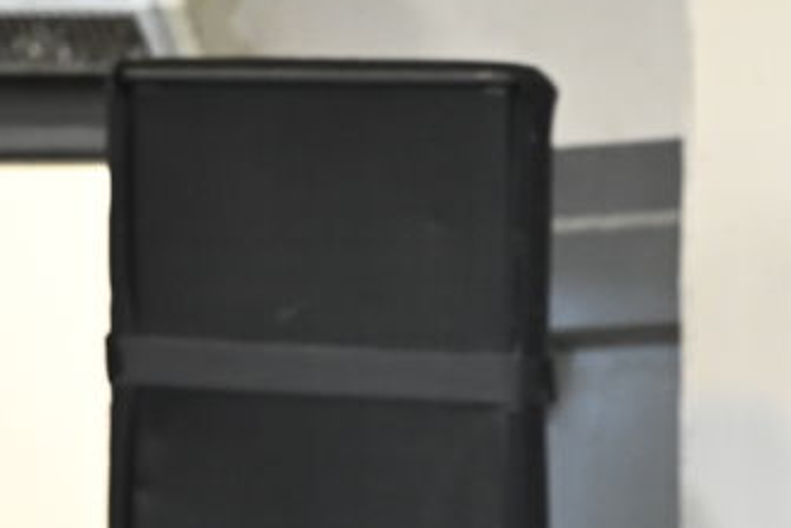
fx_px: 17071
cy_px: 1099
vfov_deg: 1.8
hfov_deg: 2.6
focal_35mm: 777
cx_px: 1242
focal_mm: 185
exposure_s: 1/160
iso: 2000
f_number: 4
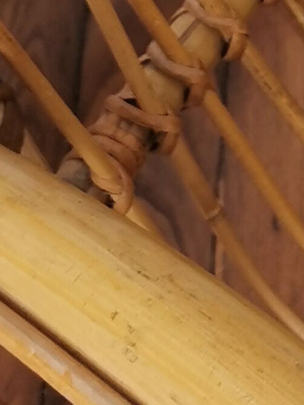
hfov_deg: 7.5
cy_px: -284
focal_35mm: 190
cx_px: 647
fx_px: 2225
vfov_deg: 9.9
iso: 64
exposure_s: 1/100
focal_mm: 5.58
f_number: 1.8
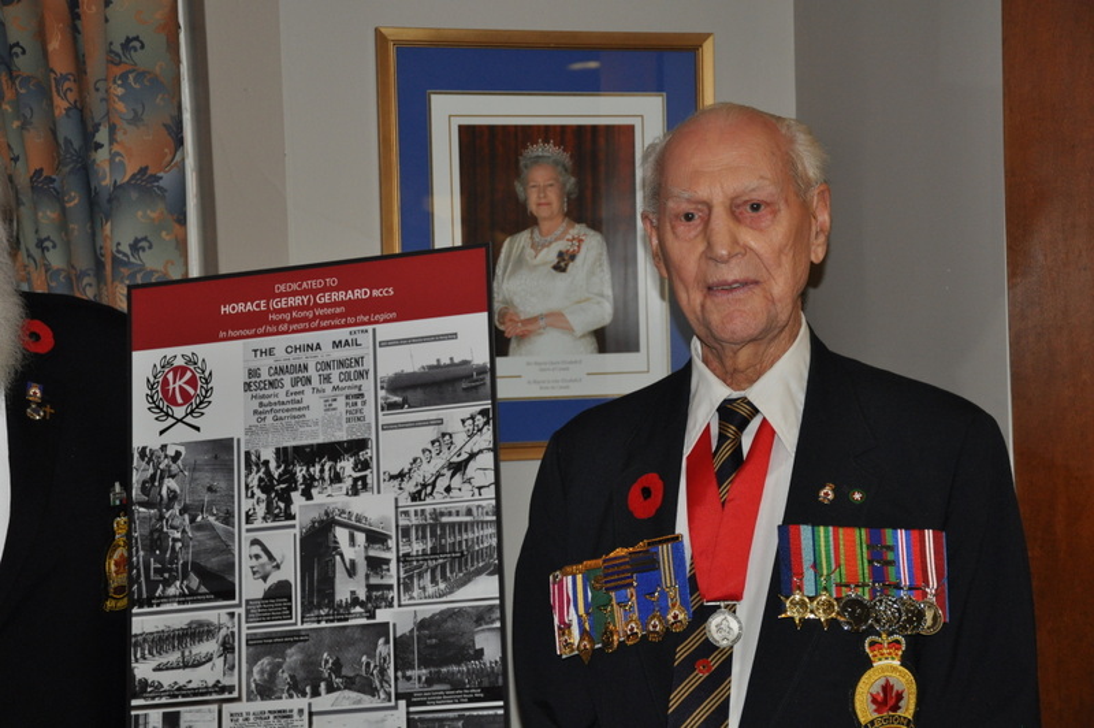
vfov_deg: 20.1
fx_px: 2050
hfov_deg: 29.9
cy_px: 364
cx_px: 547
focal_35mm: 68
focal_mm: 45
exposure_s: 1/60
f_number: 4.8
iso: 800
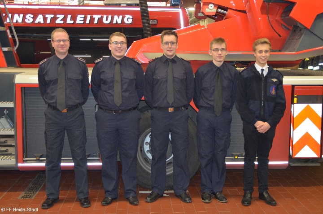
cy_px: 107
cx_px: 162
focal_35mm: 52
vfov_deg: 25.6
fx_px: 470
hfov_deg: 37.9
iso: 800
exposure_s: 1/60
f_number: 4.2
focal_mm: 35
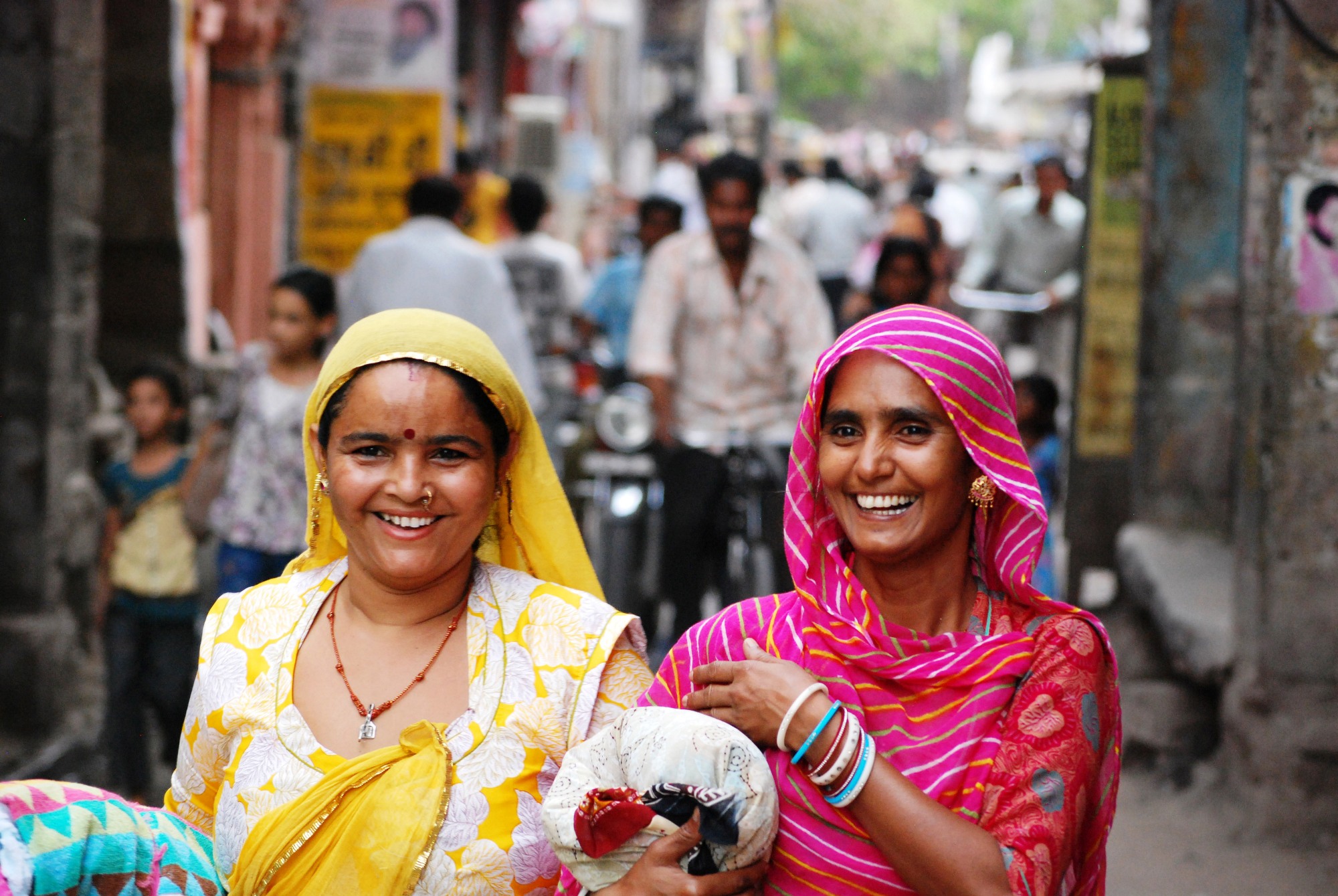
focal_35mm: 153
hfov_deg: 13.4
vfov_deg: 9.0
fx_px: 5694
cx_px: 669
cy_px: 448
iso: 1100
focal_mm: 102
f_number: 4.8
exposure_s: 1/125
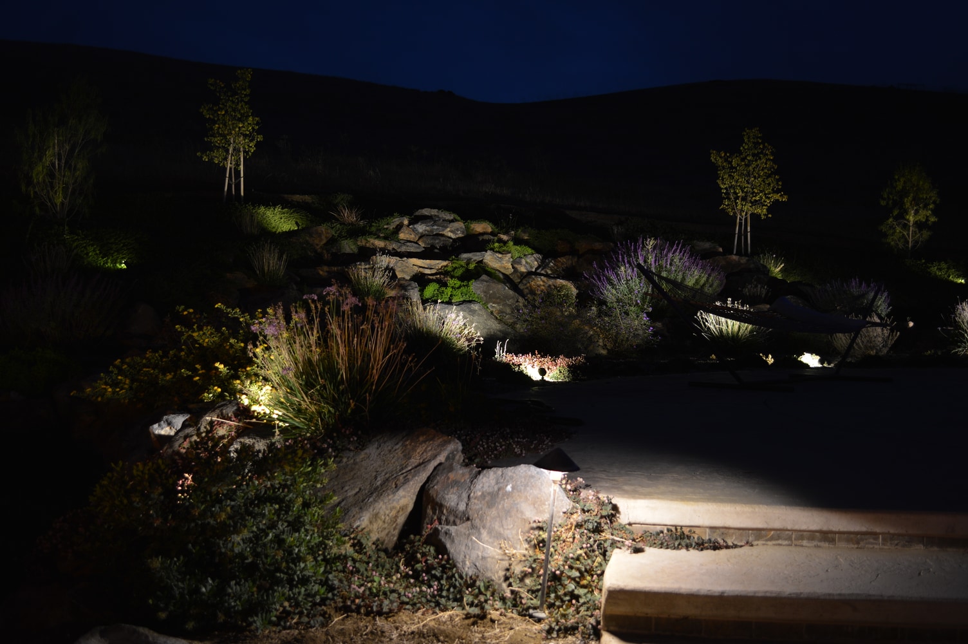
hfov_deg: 57.3
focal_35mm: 33
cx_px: 484
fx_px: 887
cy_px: 322
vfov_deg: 39.9
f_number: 3.8
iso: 100
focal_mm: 22
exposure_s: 1.6
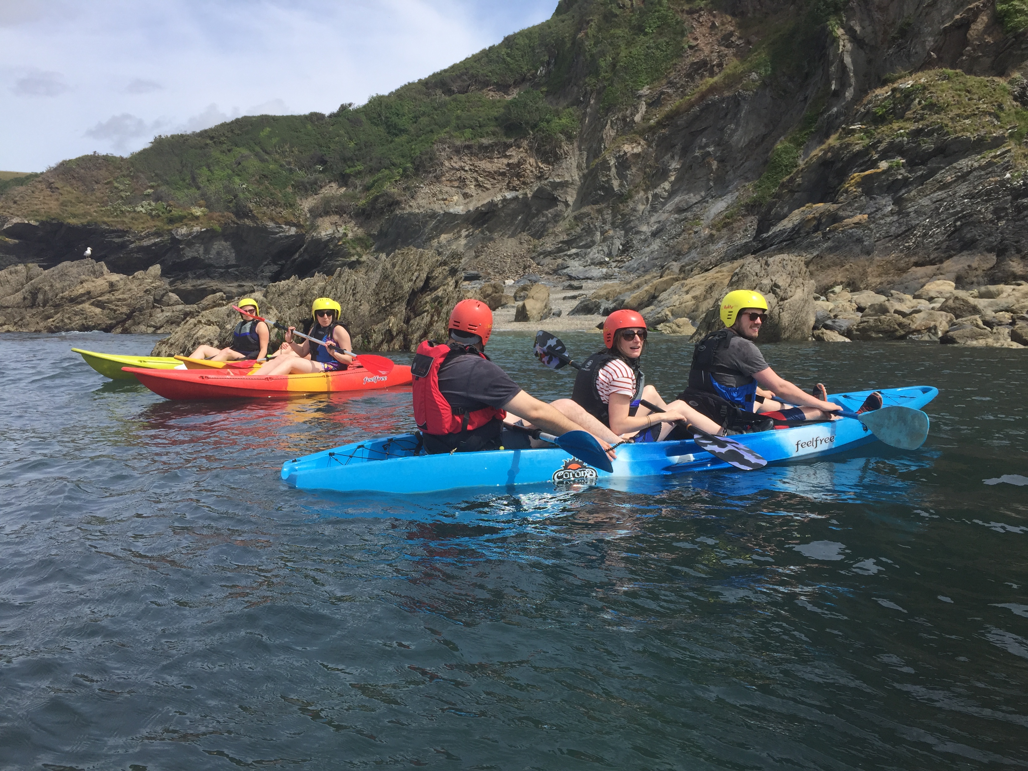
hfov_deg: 61.7
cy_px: 386
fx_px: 861
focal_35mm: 29
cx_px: 514
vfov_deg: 48.2
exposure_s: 1/1647
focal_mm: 4.15
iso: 32
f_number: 2.2
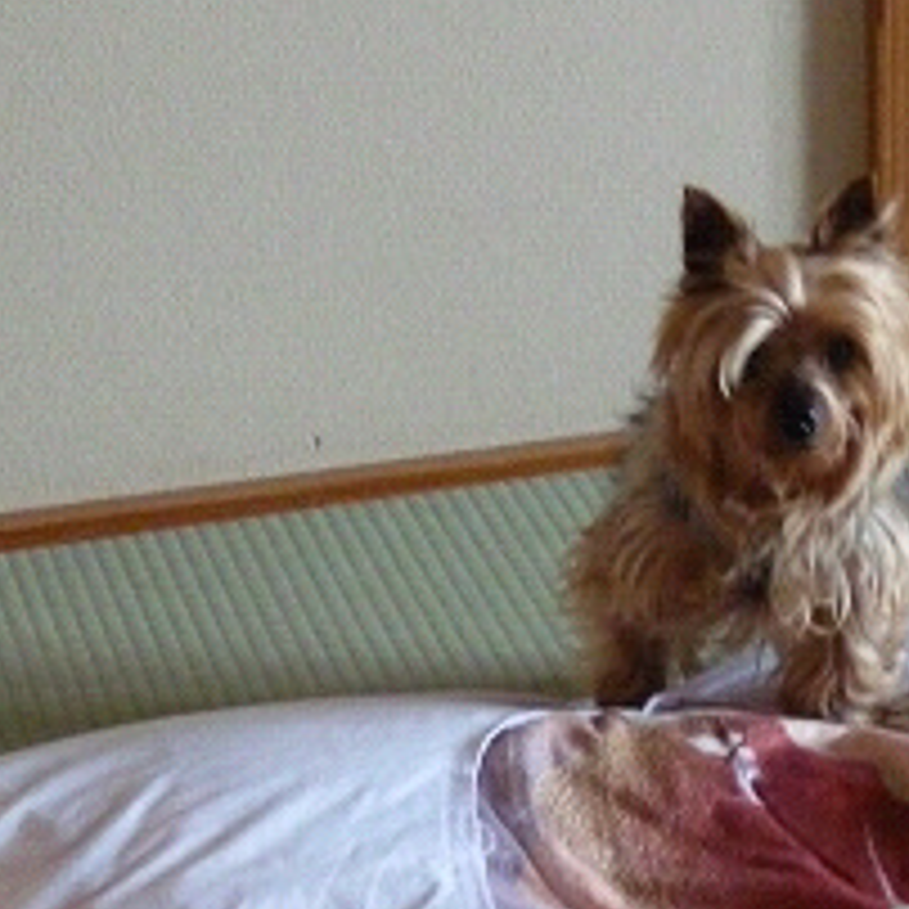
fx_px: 4783
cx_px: 677
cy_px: 542
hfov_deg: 10.8
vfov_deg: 10.9
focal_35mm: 161
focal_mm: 11.1
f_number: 3.2
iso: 800
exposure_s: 1/40
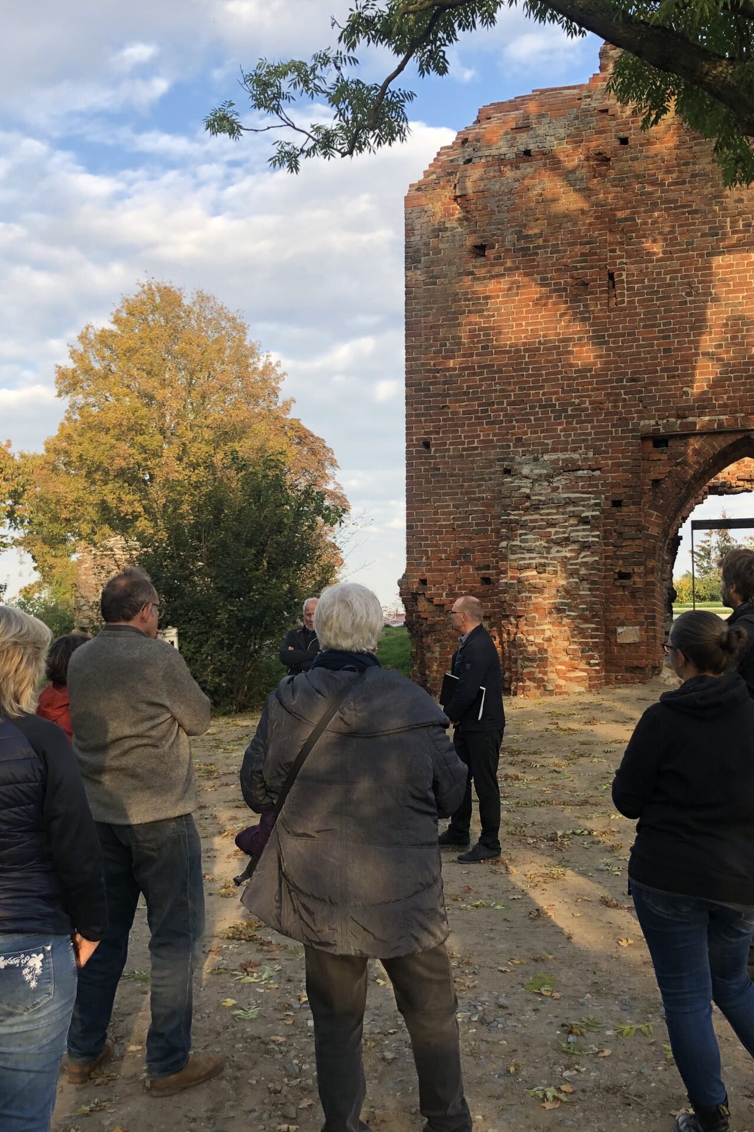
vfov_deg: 49.6
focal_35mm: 39
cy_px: 568
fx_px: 1226
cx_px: 364
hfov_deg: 34.2
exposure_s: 1/440
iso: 20
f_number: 1.8
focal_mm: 3.99
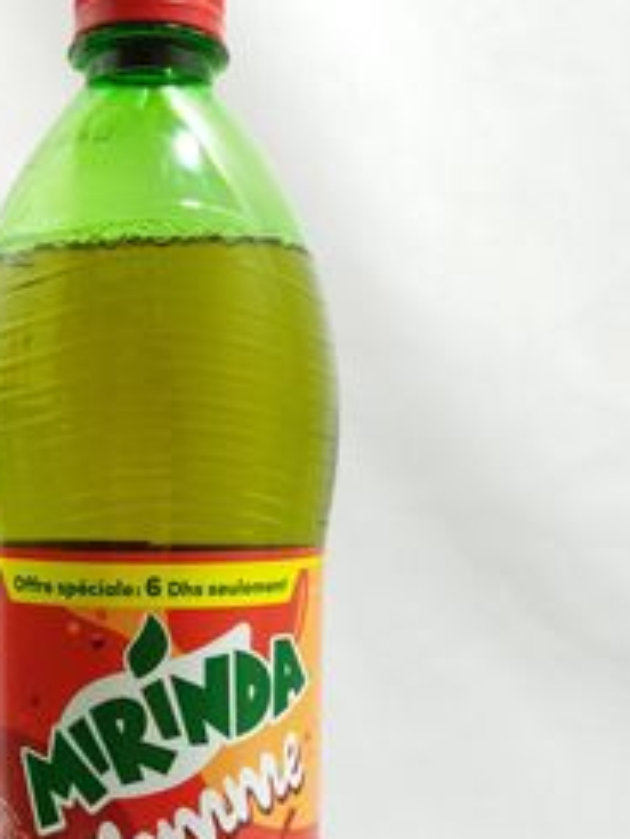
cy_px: 622
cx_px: 171
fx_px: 1140
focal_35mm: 47
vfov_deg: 39.4
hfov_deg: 30.5
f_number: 1.79
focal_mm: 4.71
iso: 185
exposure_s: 1/100
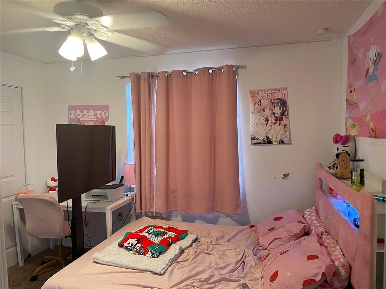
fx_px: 279
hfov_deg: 69.4
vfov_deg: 54.9
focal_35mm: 25
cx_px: 193
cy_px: 144
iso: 125
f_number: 1.6
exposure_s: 1/60
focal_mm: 5.1
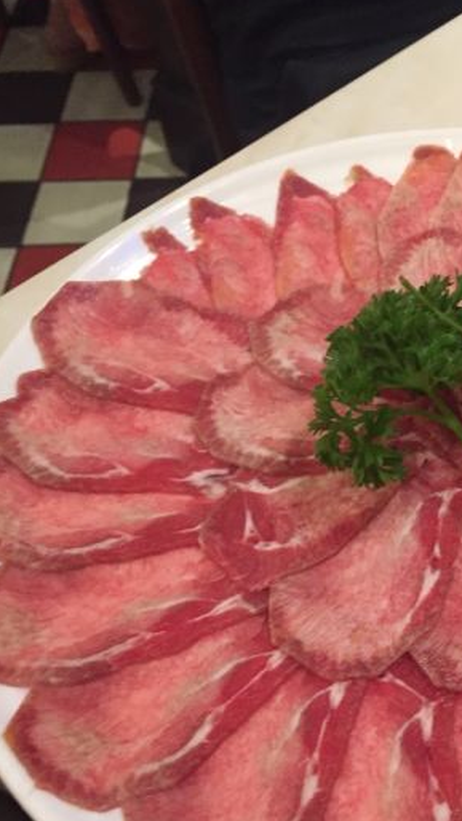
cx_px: 413
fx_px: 937
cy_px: 514
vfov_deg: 46.9
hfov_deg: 26.8
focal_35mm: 43
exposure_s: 1/33
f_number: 2.2
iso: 320
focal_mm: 4.15
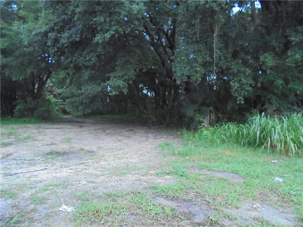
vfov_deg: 53.1
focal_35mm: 26
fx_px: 228
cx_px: 152
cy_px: 114
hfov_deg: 67.3
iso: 160
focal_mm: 4.6
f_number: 3.5
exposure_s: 1/30
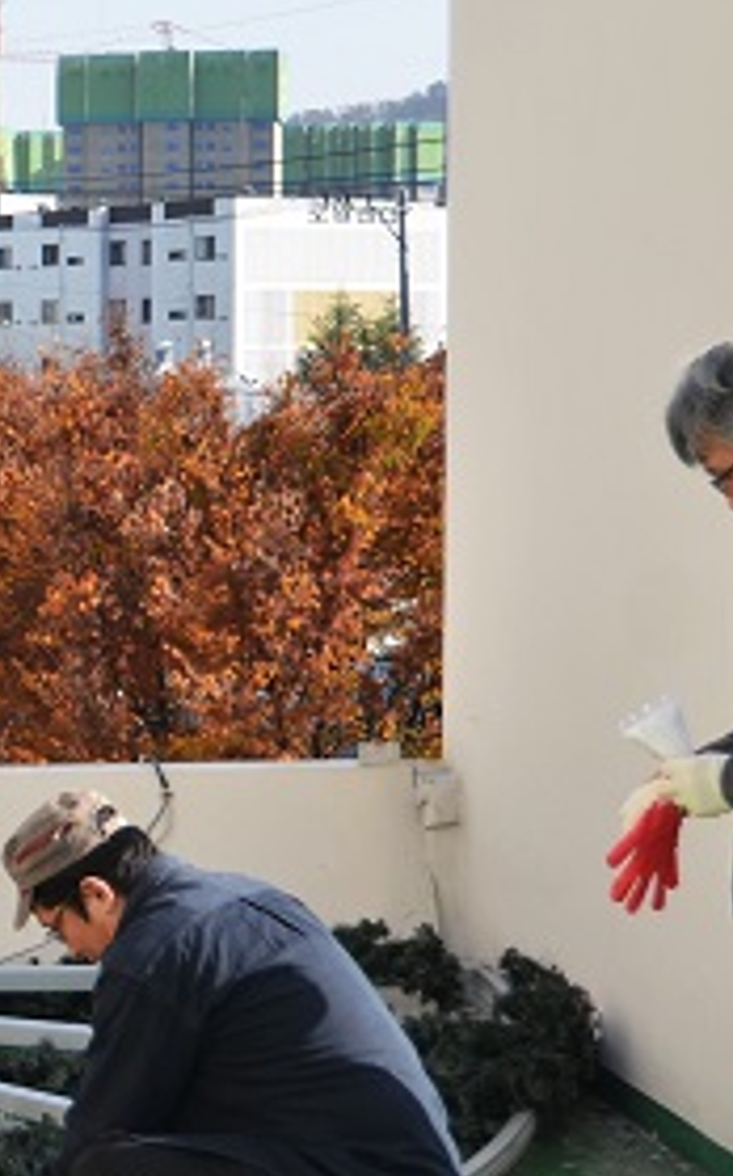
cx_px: -341
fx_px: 3361
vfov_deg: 19.8
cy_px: 630
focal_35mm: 105
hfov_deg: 11.9
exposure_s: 1/400
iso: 100
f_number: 4
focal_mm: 24
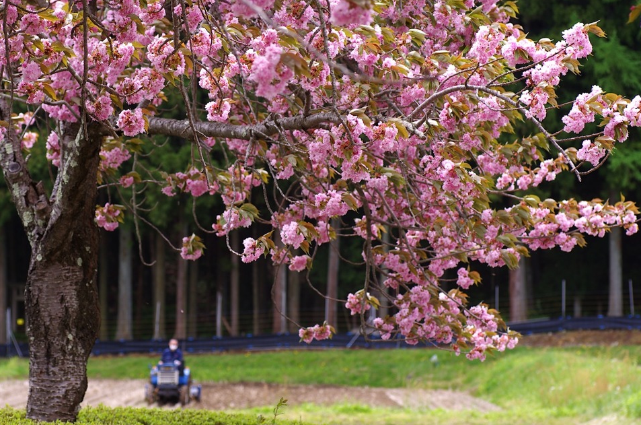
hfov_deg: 14.2
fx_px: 2576
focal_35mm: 145
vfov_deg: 9.4
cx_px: 338
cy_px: 203
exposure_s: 1/160
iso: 80
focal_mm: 90
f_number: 5.6
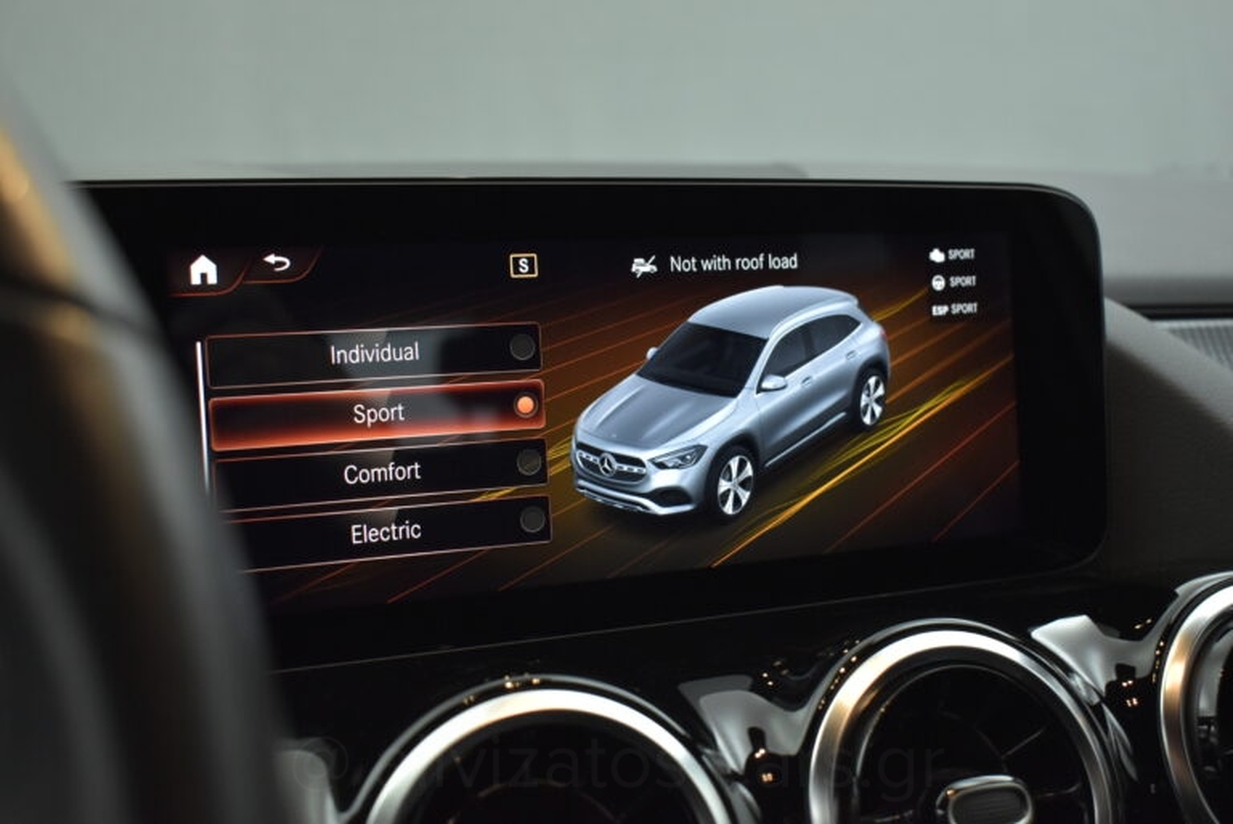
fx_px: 1336
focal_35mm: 39
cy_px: 412
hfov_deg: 49.5
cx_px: 616
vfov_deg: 34.3
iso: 1600
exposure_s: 1/100
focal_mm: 26
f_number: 4
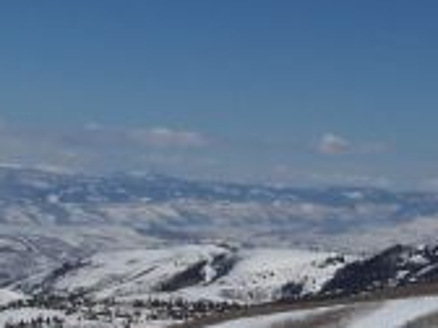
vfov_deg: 13.0
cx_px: 464
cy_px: 308
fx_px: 1430
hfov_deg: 16.9
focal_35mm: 113
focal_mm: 6.3
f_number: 5.6
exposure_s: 1/1500
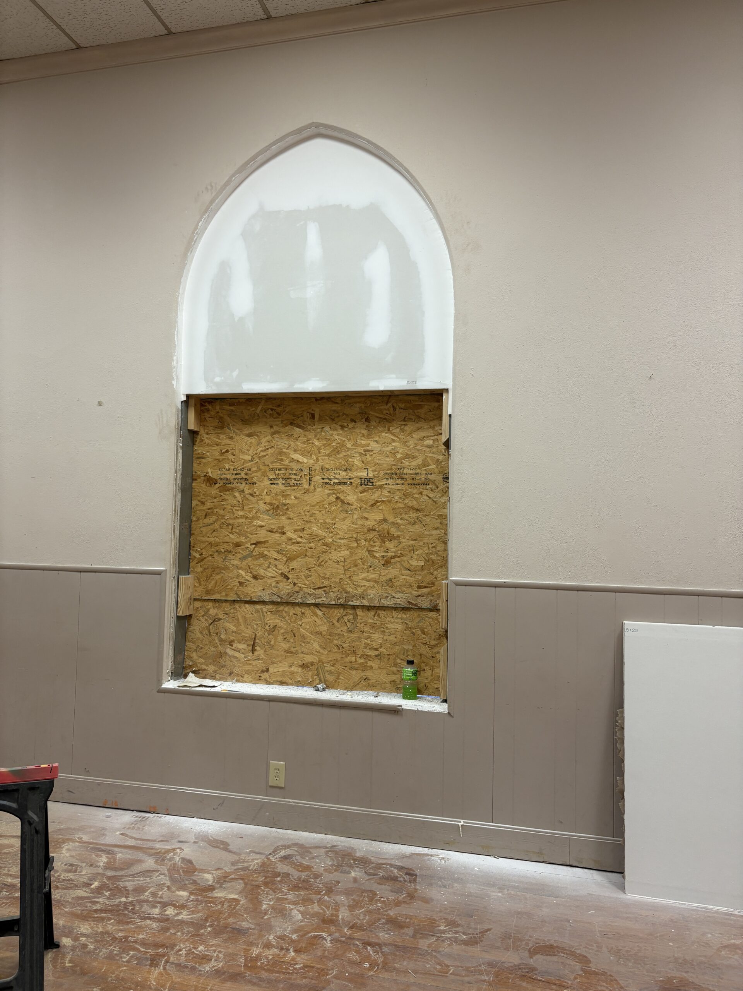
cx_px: 372
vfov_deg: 67.3
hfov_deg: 53.1
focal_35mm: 26
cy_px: 496
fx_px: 744
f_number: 1.6
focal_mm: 5.96
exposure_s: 1/60
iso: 100
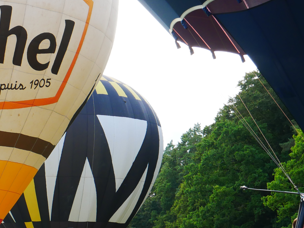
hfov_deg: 18.0
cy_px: 209
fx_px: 958
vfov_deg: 13.5
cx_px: 140
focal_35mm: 109
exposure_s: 1/100
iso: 320
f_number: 6.3
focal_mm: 23
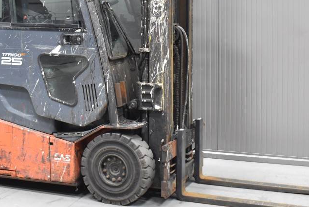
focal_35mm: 68
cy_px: 35
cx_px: 95
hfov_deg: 29.4
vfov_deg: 19.8
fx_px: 584
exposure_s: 1/30
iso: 1600
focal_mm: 24
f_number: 4.5
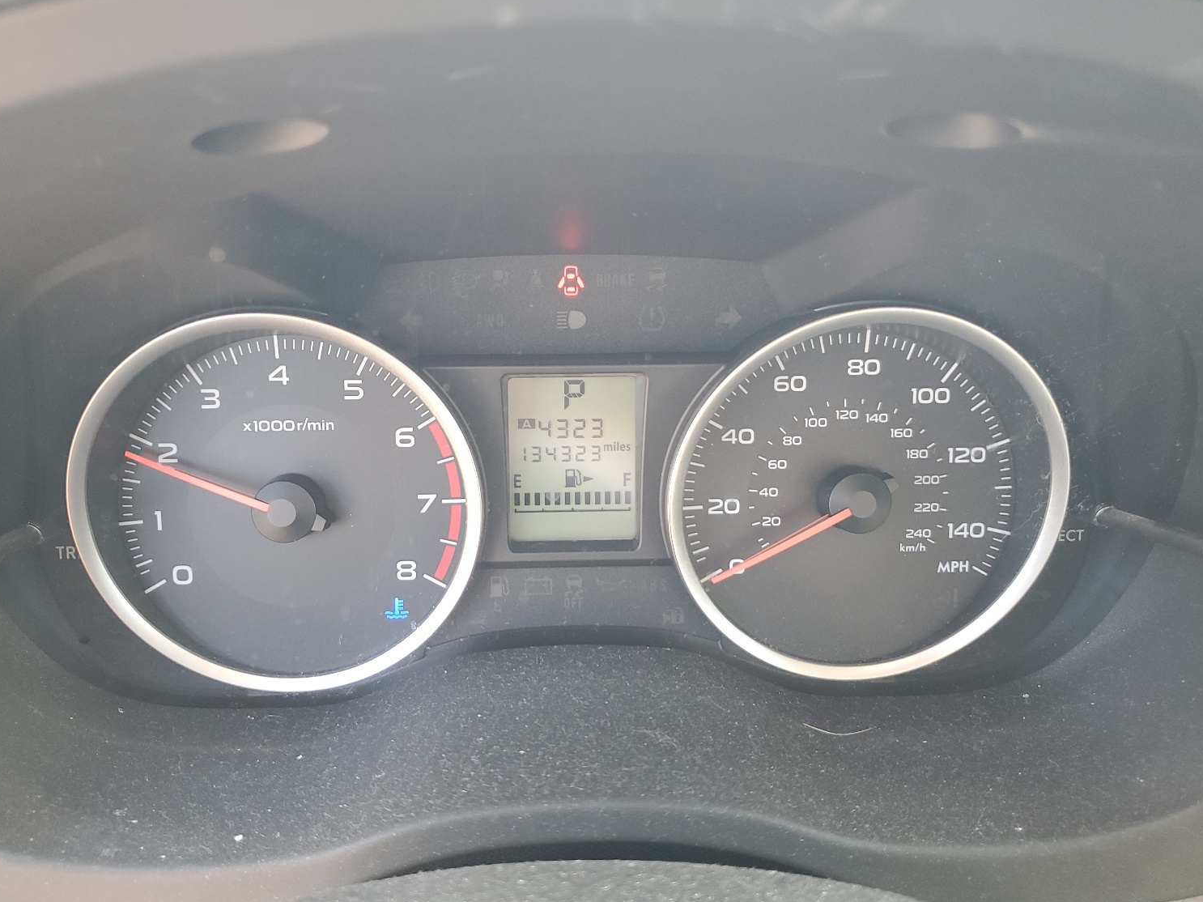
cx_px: 584
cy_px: 463
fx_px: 973
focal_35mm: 28
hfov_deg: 63.4
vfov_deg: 49.7
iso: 68
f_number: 1.5
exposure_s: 1/60.2
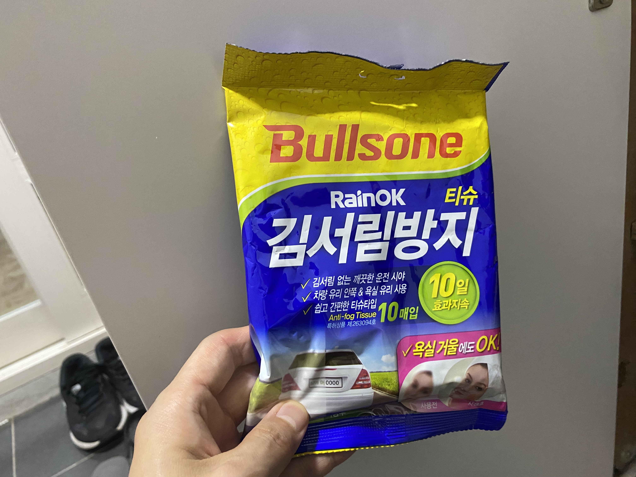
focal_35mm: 26
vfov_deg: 53.1
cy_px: 238
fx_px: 478
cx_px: 318
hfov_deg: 67.3
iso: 400
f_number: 1.8
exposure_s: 1/60
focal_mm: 4.25
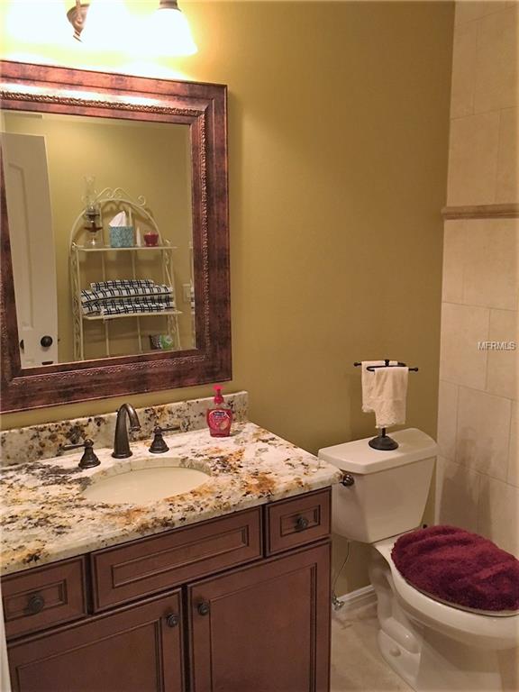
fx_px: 580
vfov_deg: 61.7
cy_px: 346
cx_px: 260
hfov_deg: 48.2
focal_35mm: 29
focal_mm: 4.15
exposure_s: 1/30
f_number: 2.2
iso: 160
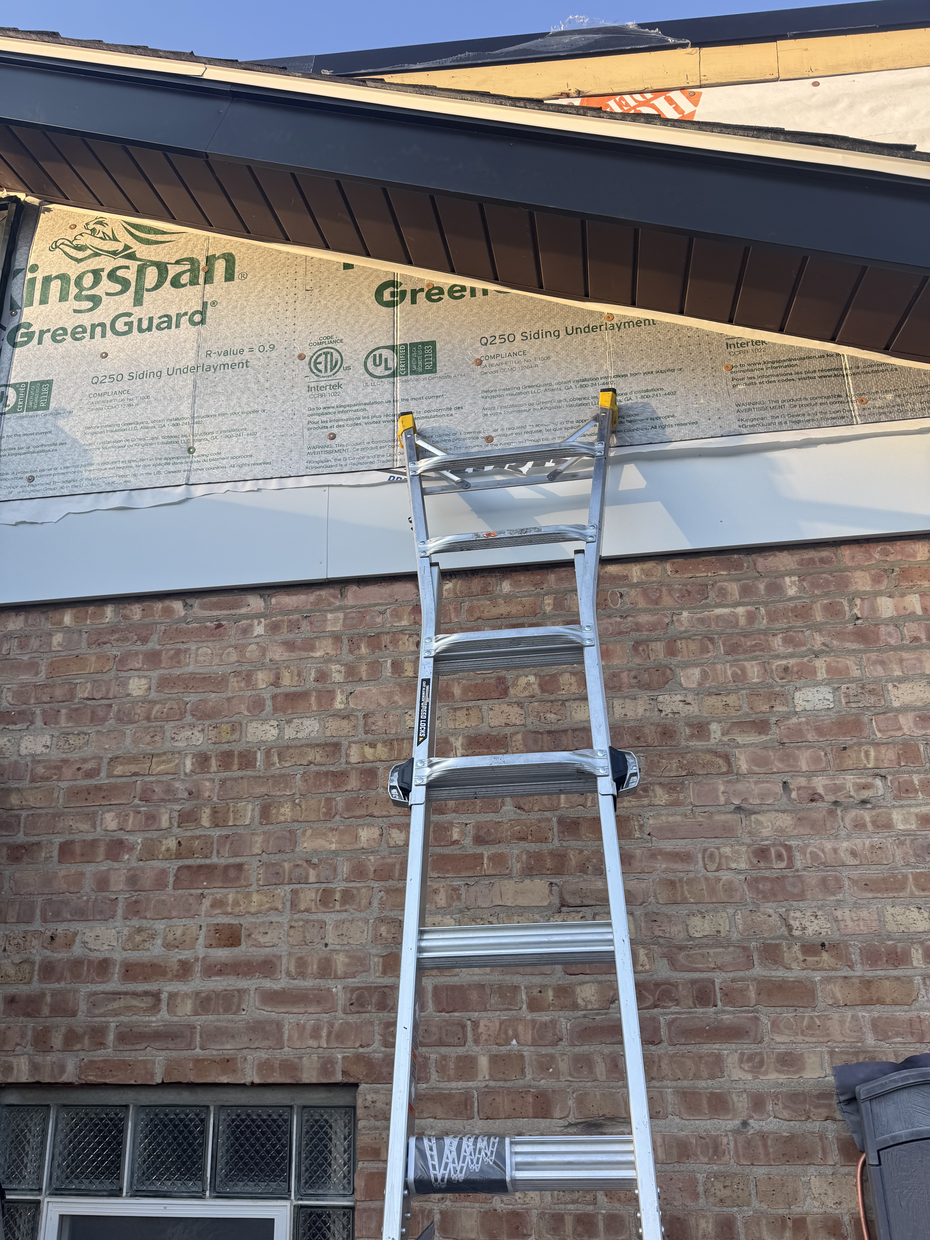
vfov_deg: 71.6
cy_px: 620
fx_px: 860
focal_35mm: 24
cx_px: 465
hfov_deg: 56.8
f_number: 1.78
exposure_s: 1/925
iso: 80
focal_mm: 6.76
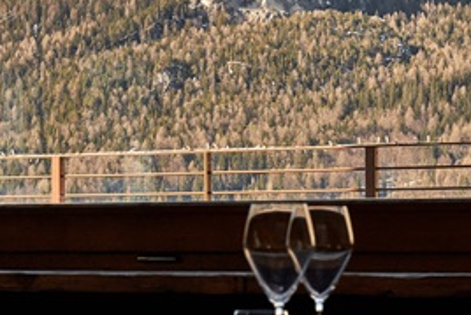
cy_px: 131
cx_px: 148
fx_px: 1689
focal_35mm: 129
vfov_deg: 10.6
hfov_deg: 15.8
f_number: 11
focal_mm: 54
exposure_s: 1/500
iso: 800
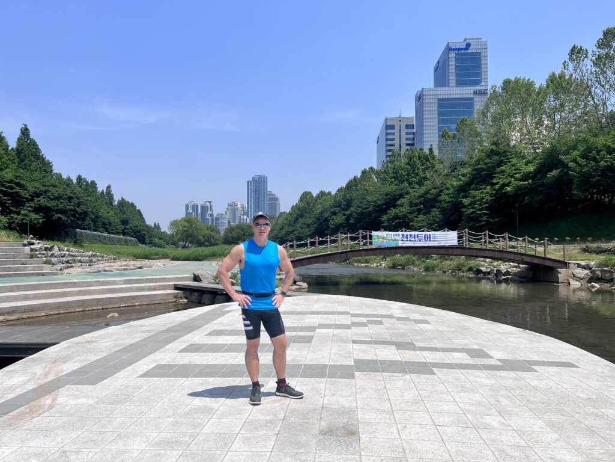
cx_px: 308
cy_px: 231
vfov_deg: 53.1
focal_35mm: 26
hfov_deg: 67.3
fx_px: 462
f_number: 1.5
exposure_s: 1/6579
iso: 50
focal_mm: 5.7
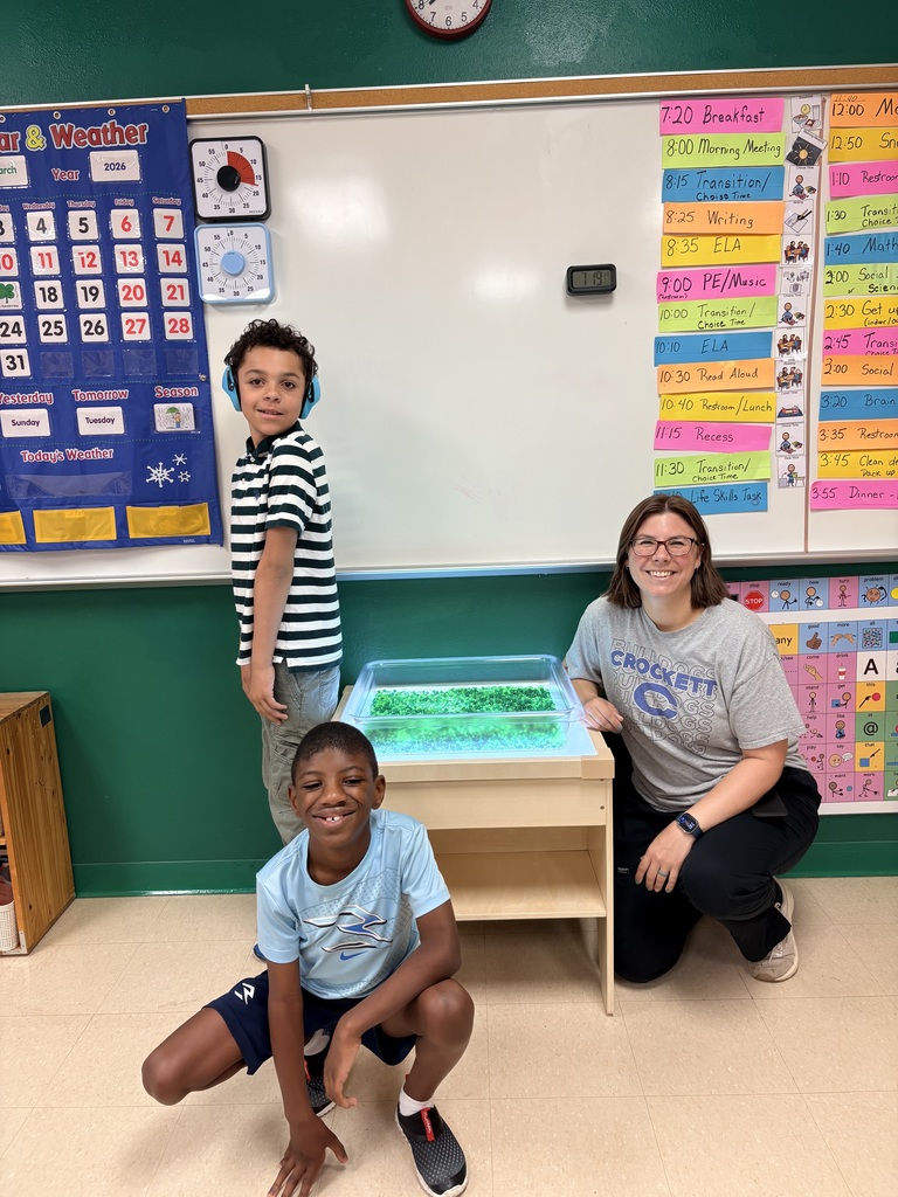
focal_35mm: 26
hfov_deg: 53.1
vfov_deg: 67.3
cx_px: 449
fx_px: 899
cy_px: 598
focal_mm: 5.96
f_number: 1.6
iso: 125
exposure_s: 1/120
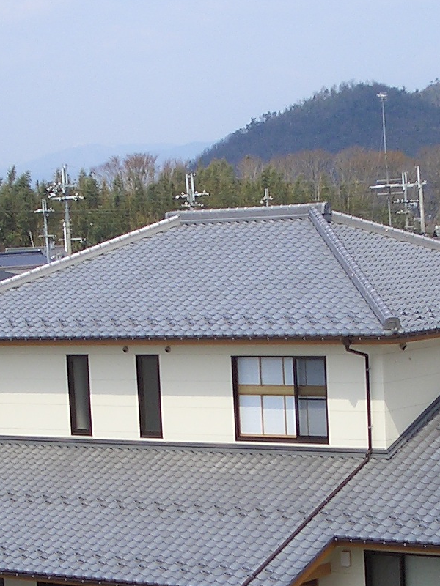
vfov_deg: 18.5
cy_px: 512
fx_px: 1780
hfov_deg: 14.1
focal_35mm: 105
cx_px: 273
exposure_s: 1/400
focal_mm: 6.8
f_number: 4.6
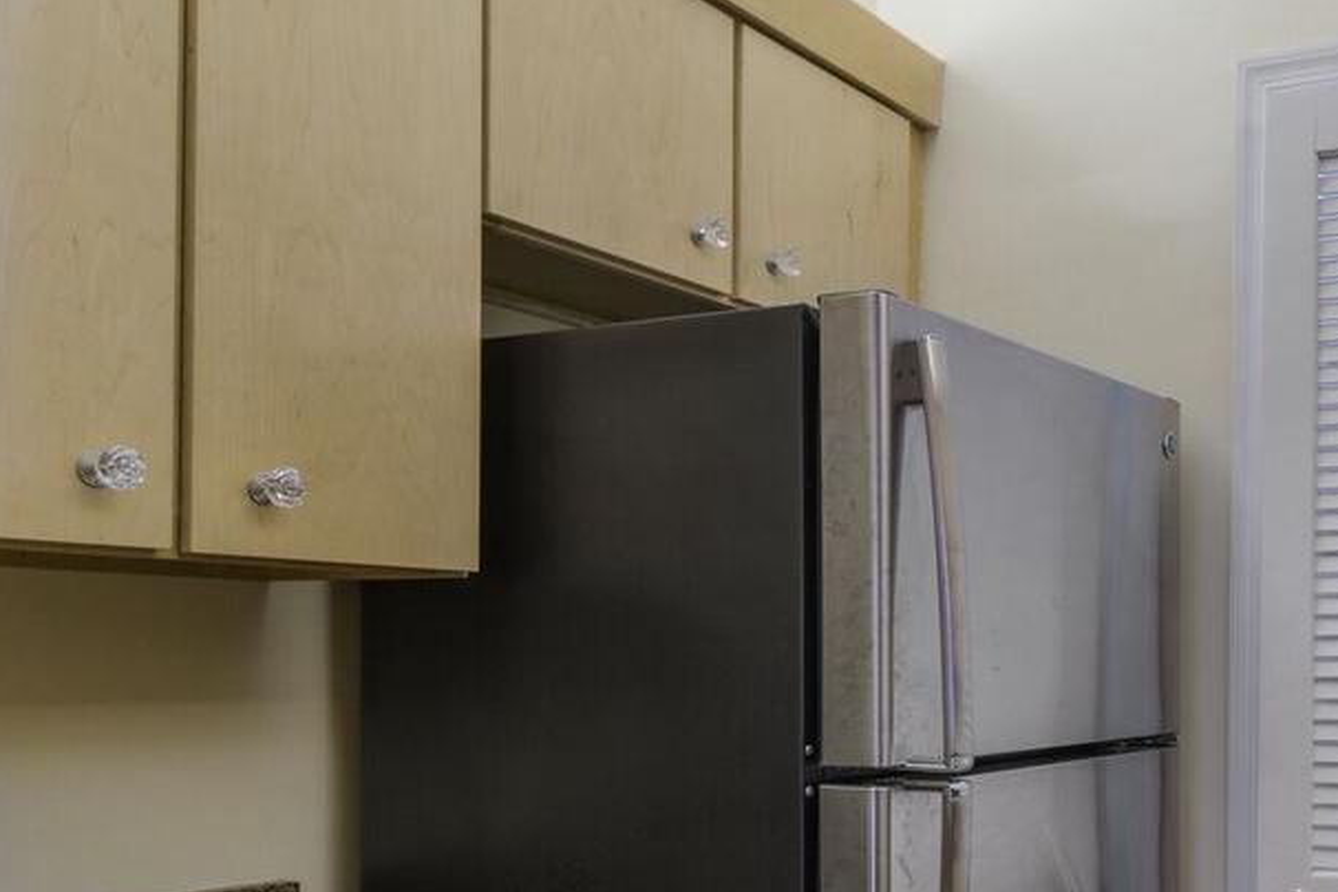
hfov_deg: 45.7
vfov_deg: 34.3
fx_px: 1412
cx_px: 1212
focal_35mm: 38
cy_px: 665
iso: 200
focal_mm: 16
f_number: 8
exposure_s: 1/6
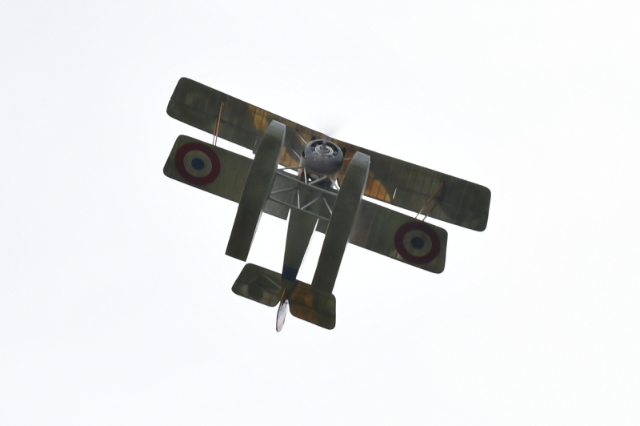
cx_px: 320
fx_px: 5329
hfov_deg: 6.9
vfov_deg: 4.6
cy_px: 213
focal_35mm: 300
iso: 640
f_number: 11
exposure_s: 1/640
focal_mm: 200
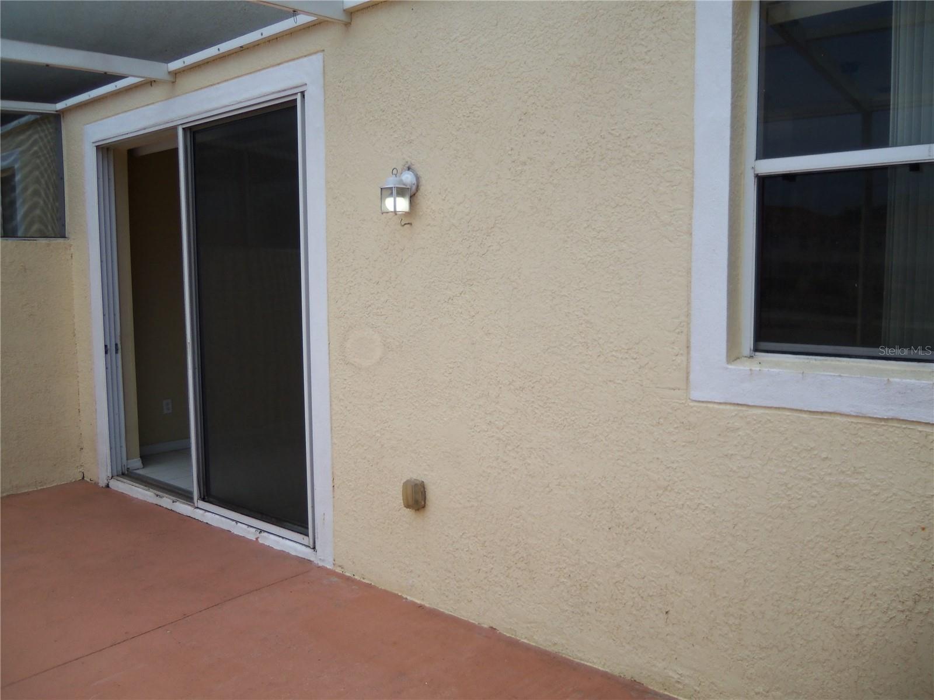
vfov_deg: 49.7
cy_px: 350
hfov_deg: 63.4
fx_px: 755
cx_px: 467
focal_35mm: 28
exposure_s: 1/320
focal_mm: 5.1
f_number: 3.9
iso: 64
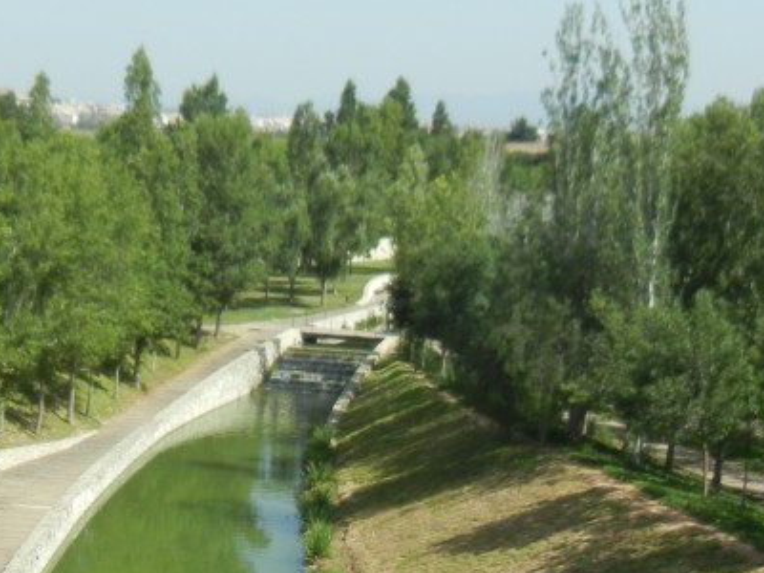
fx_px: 1920
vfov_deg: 16.9
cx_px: 141
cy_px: 363
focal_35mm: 87
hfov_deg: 22.2
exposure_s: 1/298
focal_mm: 6.2
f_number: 7.2
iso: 160
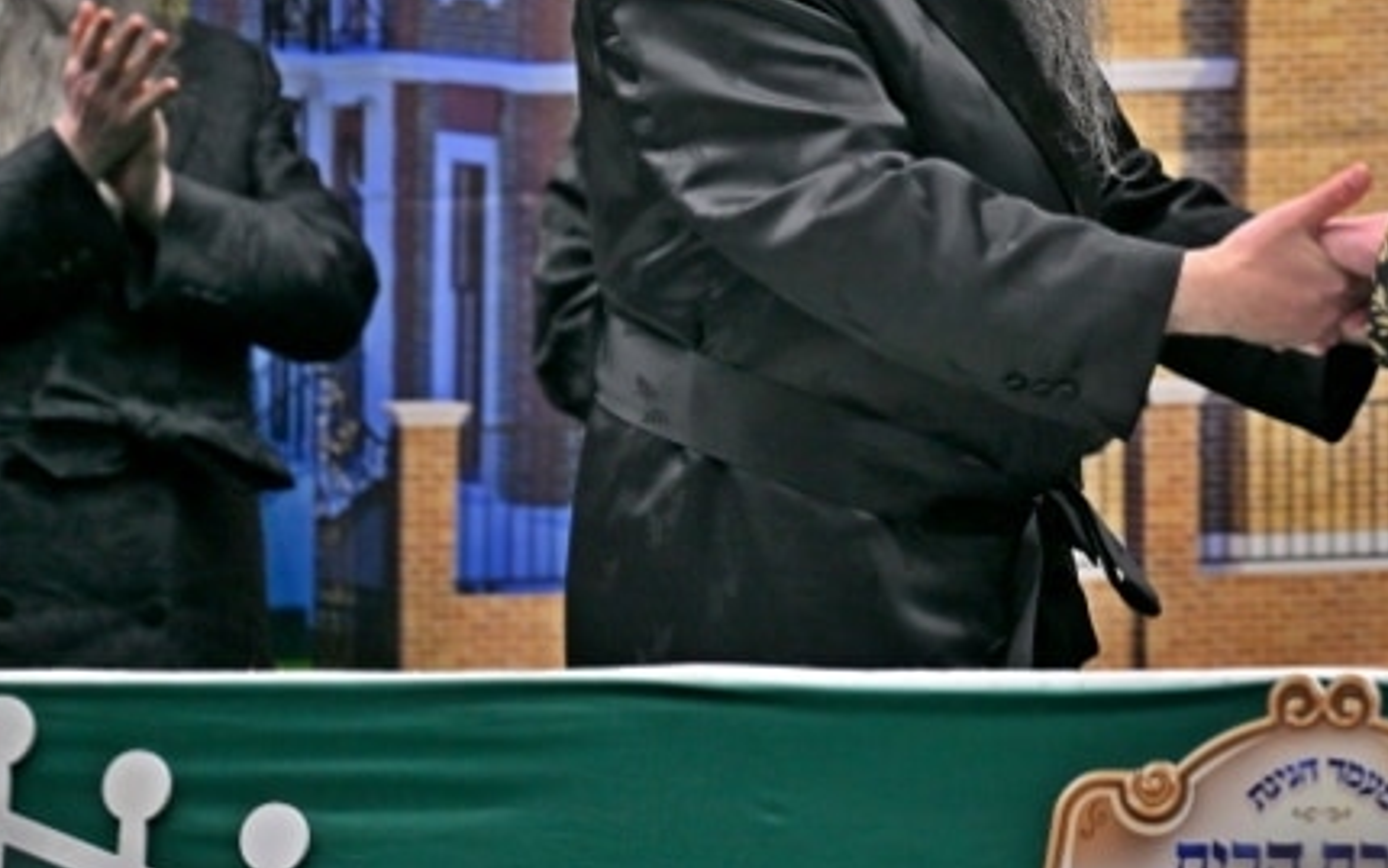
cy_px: -186
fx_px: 11011
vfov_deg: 4.5
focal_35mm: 291
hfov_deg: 7.2
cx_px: 1498
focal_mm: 120
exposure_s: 1/400
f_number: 4
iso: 400
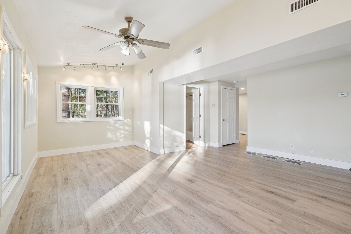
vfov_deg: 77.3
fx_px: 146
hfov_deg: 100.4
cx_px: 176
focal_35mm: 15
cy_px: 117
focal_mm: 10
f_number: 5.6
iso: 160
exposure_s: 1/30
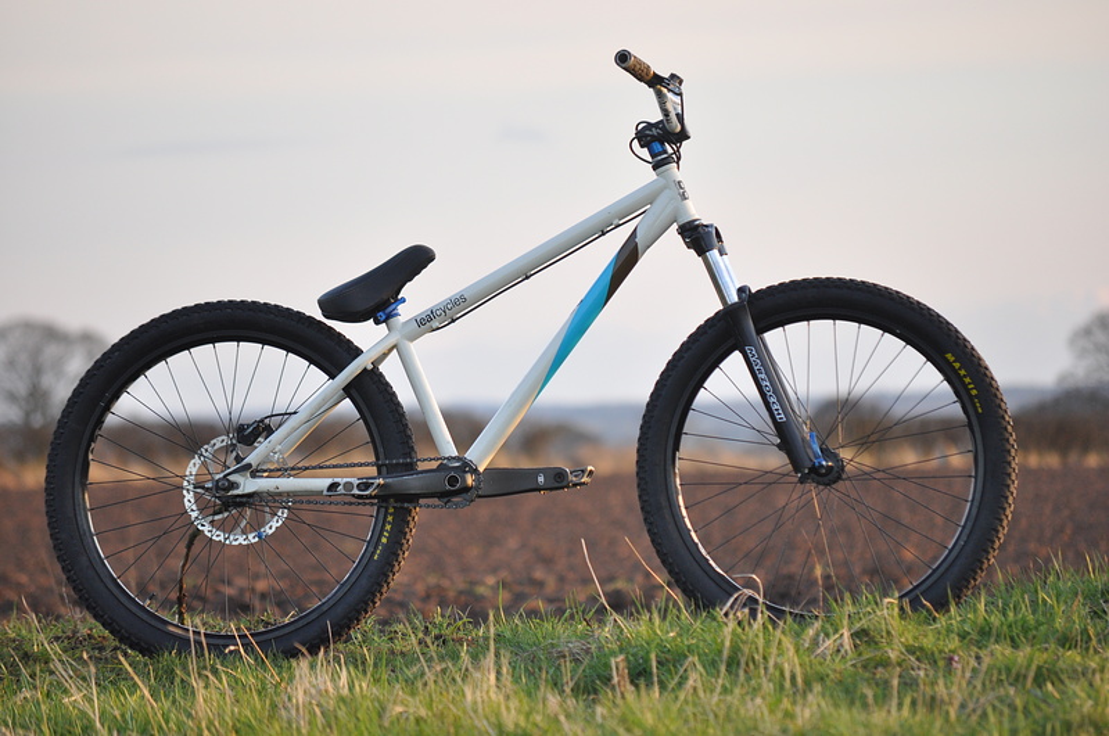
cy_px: 368
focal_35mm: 270
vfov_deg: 5.1
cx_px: 554
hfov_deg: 7.6
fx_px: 8306
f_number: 5.6
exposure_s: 1/160
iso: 500
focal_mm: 180
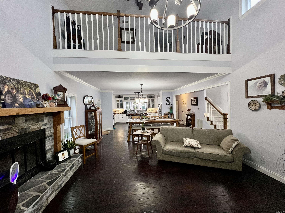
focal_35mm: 13
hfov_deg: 106.2
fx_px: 107
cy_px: 106
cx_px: 142
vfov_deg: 89.9
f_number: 1.8
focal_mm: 1.57
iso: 250
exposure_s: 1/60
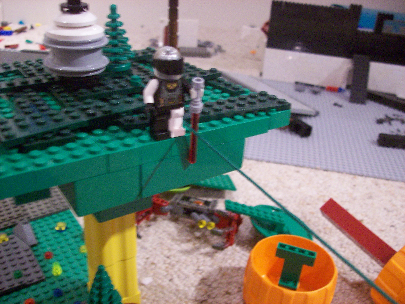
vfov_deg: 39.6
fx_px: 421
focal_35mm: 36
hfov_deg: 51.4
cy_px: 152
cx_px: 202
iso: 160
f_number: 2.7
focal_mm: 6
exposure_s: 1/13.3
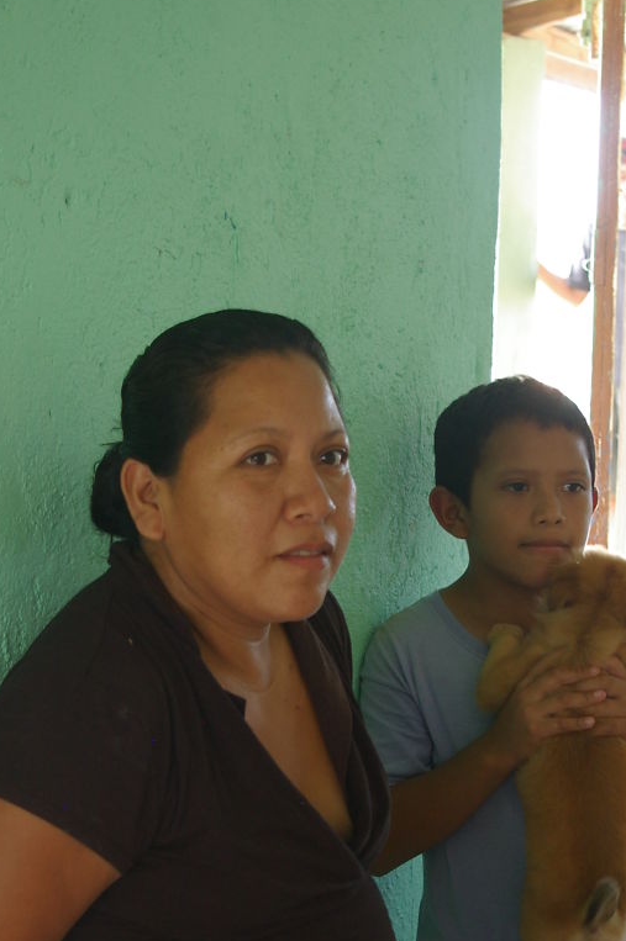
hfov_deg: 15.9
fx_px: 2245
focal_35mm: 86
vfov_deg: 23.5
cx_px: 379
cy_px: 699
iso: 400
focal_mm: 33
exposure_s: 1/30
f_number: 4
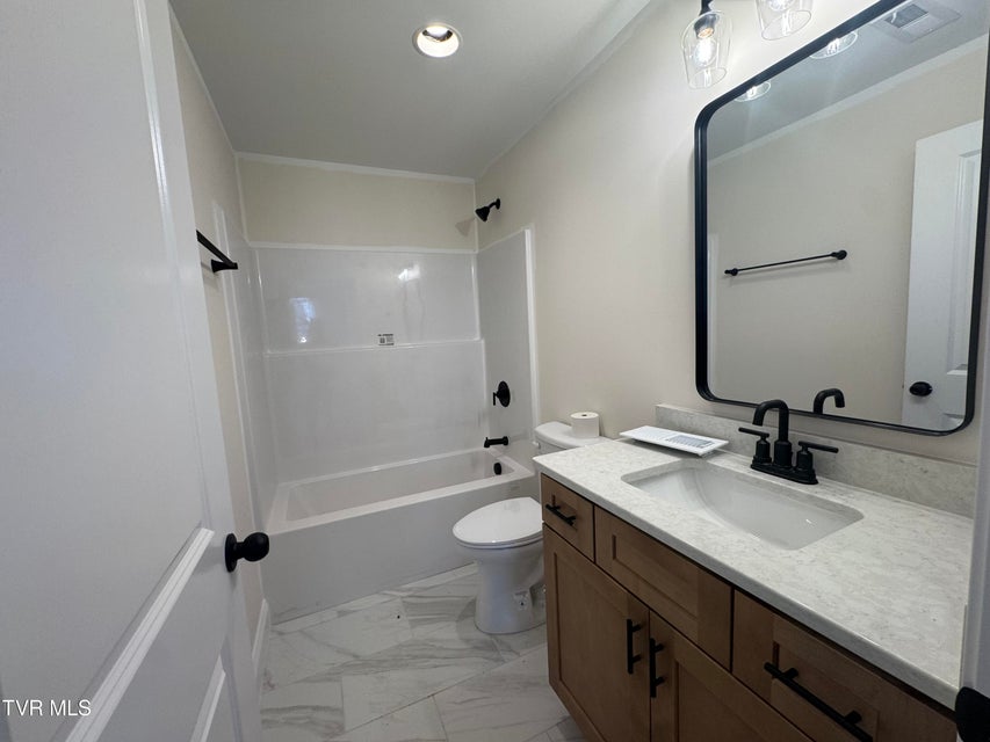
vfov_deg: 85.7
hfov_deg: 102.1
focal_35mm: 14
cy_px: 371
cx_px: 495
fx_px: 400
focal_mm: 2.22
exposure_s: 1/120
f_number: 2.2
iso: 100
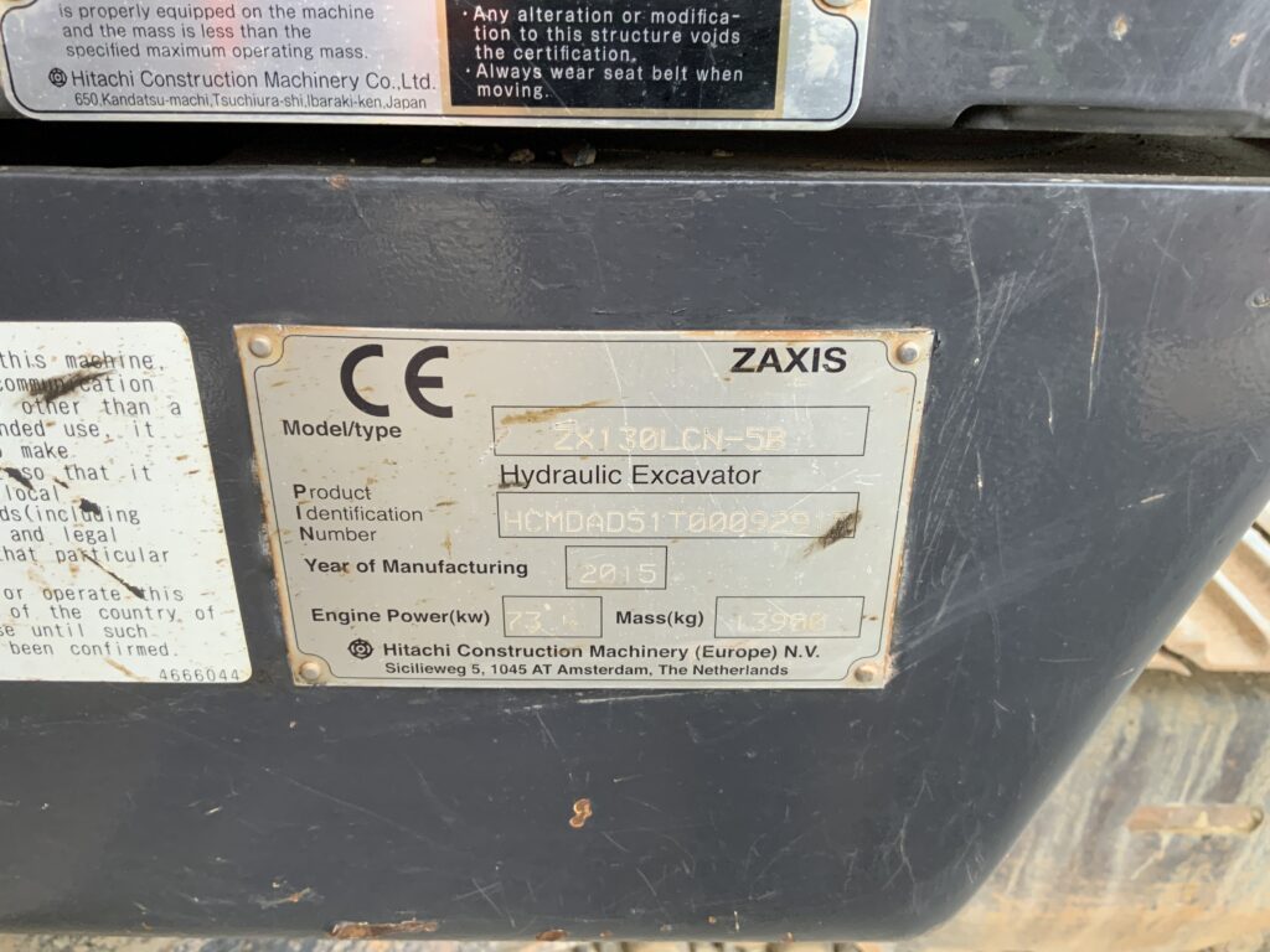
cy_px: 476
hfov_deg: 61.7
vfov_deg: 48.2
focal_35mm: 29
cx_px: 635
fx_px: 1064
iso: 64
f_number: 1.8
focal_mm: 3
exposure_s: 1/111
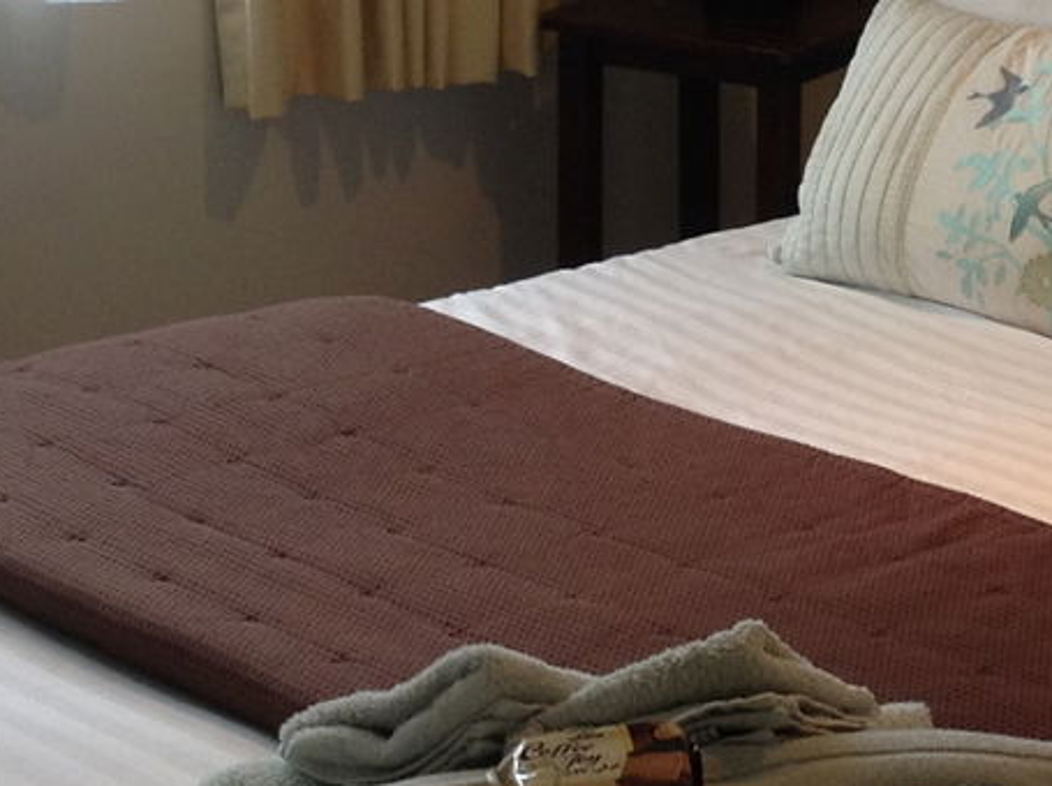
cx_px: 1207
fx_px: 3733
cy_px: 235
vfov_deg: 12.0
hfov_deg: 15.5
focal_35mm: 123
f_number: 2.4
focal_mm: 4.28
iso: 50
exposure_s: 1/20
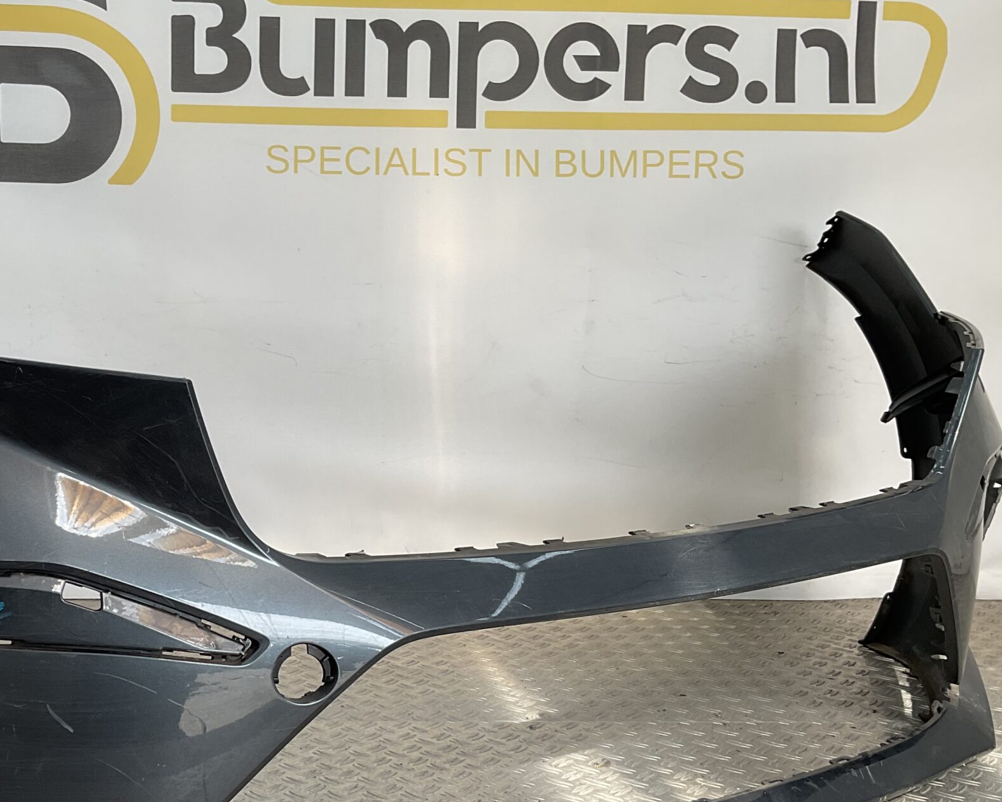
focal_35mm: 46
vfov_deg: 32.6
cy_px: 495
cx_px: 274
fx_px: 1364
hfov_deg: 39.4
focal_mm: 3
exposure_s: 1/346
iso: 16
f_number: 1.8
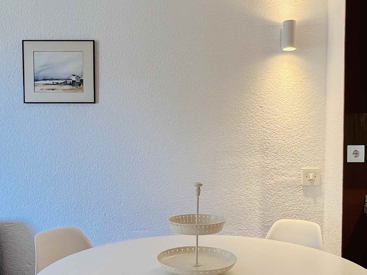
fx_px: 371
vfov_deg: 40.6
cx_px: 193
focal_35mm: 35
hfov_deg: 52.6
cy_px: 160
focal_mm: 1.57
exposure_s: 1/100
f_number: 1.8
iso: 80
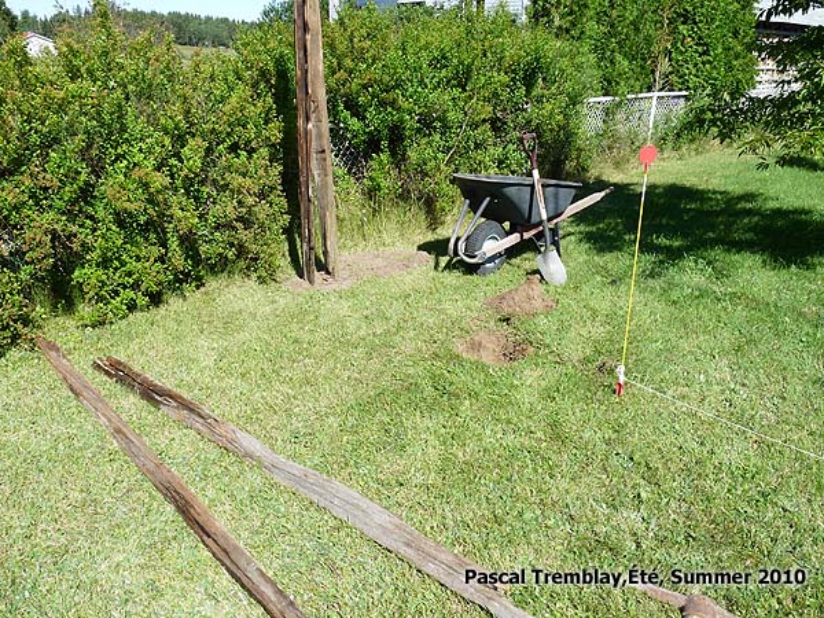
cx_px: 412
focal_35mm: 27
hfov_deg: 65.3
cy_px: 309
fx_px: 643
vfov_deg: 51.4
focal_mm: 4.8
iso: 100
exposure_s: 1/200
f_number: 5.6
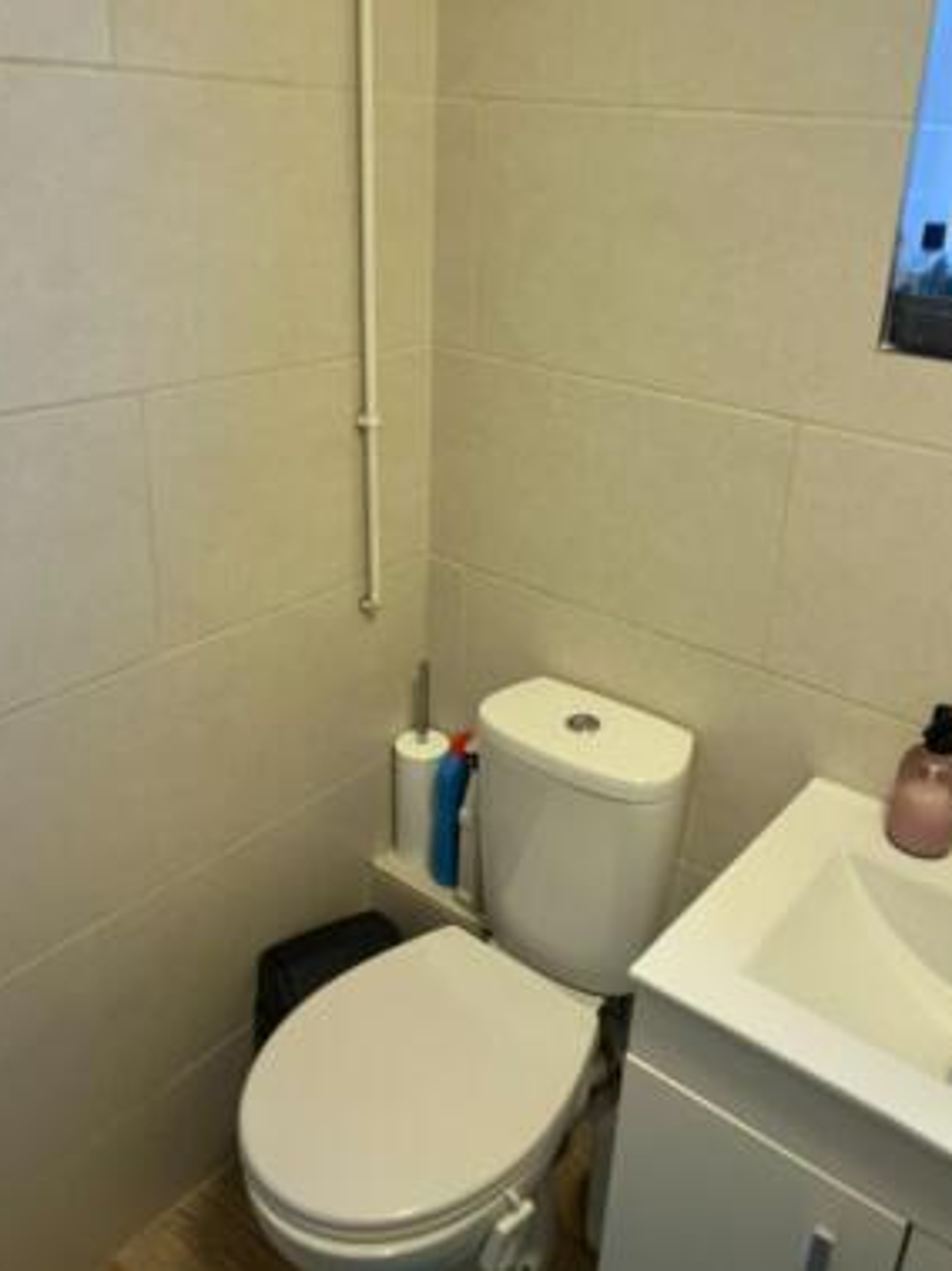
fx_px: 1101
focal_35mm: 30
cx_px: 533
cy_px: 545
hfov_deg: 46.7
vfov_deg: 59.7
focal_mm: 5.1
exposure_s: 1/33
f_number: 1.6
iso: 400
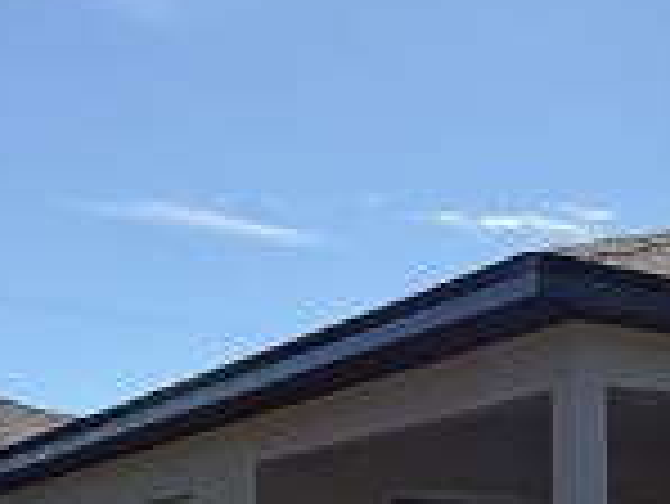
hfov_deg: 17.9
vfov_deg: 14.5
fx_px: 1860
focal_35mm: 96
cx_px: 1052
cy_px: 729
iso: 50
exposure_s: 1/2165
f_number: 2.2
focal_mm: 2.22
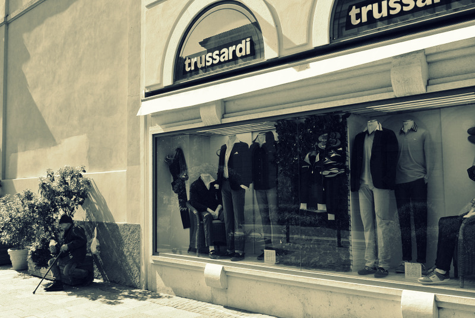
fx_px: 462
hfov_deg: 54.4
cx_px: 238
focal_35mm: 35
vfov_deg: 38.0
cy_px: 159
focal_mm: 13.1
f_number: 5.6
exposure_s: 1/250
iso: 100
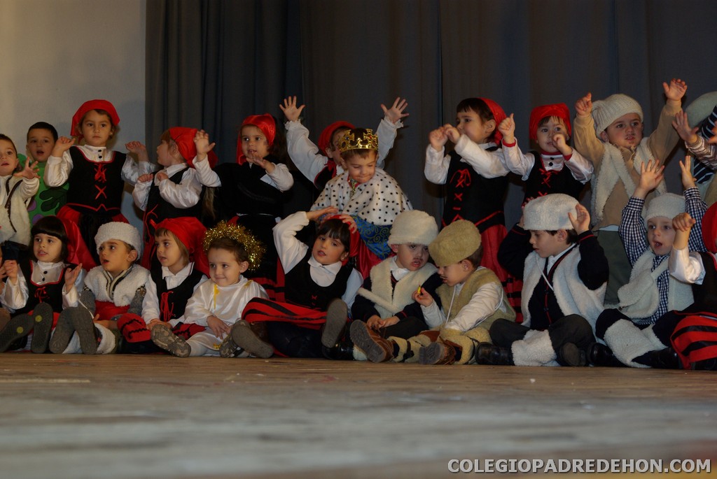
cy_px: 240
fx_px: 1196
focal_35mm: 60
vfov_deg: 22.7
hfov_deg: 33.4
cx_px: 358
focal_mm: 40
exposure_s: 1/60
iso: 400
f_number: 5.6
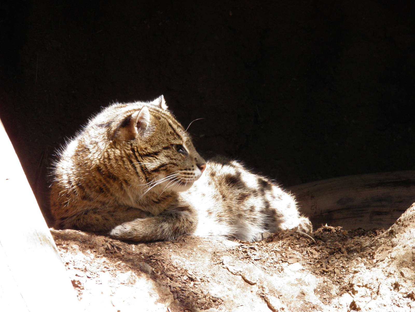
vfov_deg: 5.2
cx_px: 208
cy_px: 156
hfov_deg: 6.9
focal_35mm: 287
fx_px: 3441
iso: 100
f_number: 4.3
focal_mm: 51.5
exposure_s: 1/80
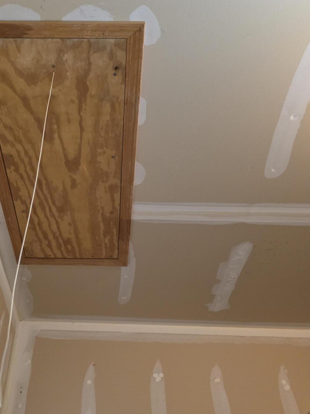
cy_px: 164
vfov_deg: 53.5
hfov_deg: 41.1
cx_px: 95
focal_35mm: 34
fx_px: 406
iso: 1000
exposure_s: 1/120
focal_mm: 6.3
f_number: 1.7
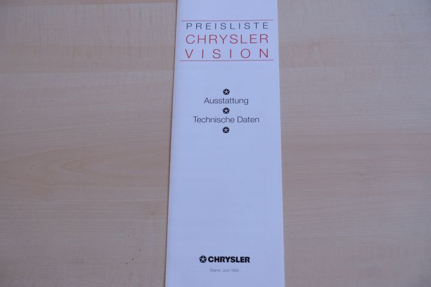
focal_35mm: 40
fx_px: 479
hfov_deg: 48.5
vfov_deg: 33.4
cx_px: 216
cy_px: 144
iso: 320
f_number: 3.2
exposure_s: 1/60
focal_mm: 26.5
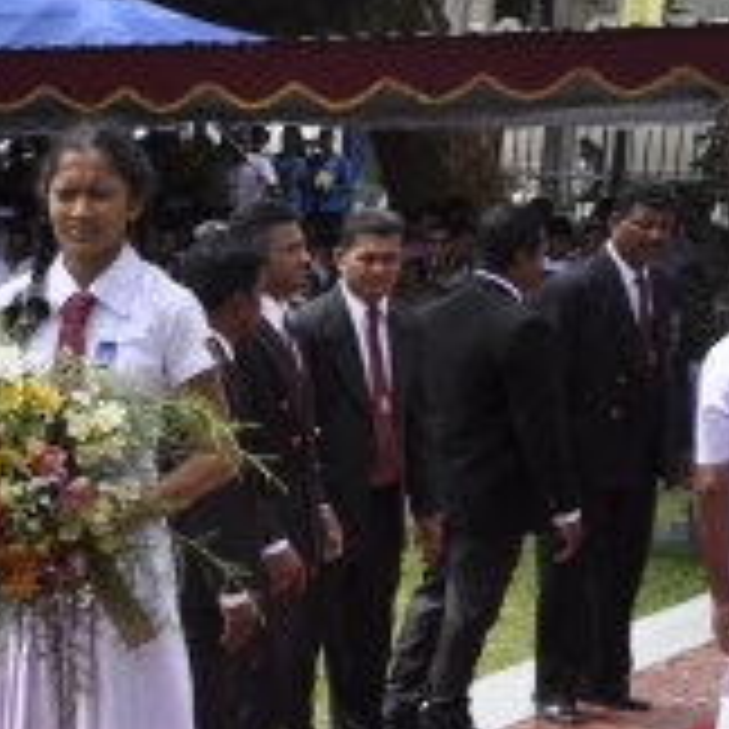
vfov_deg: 12.0
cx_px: -760
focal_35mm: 143
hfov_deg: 11.0
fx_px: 3407
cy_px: 783
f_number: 8
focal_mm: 26
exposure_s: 1/500
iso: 250
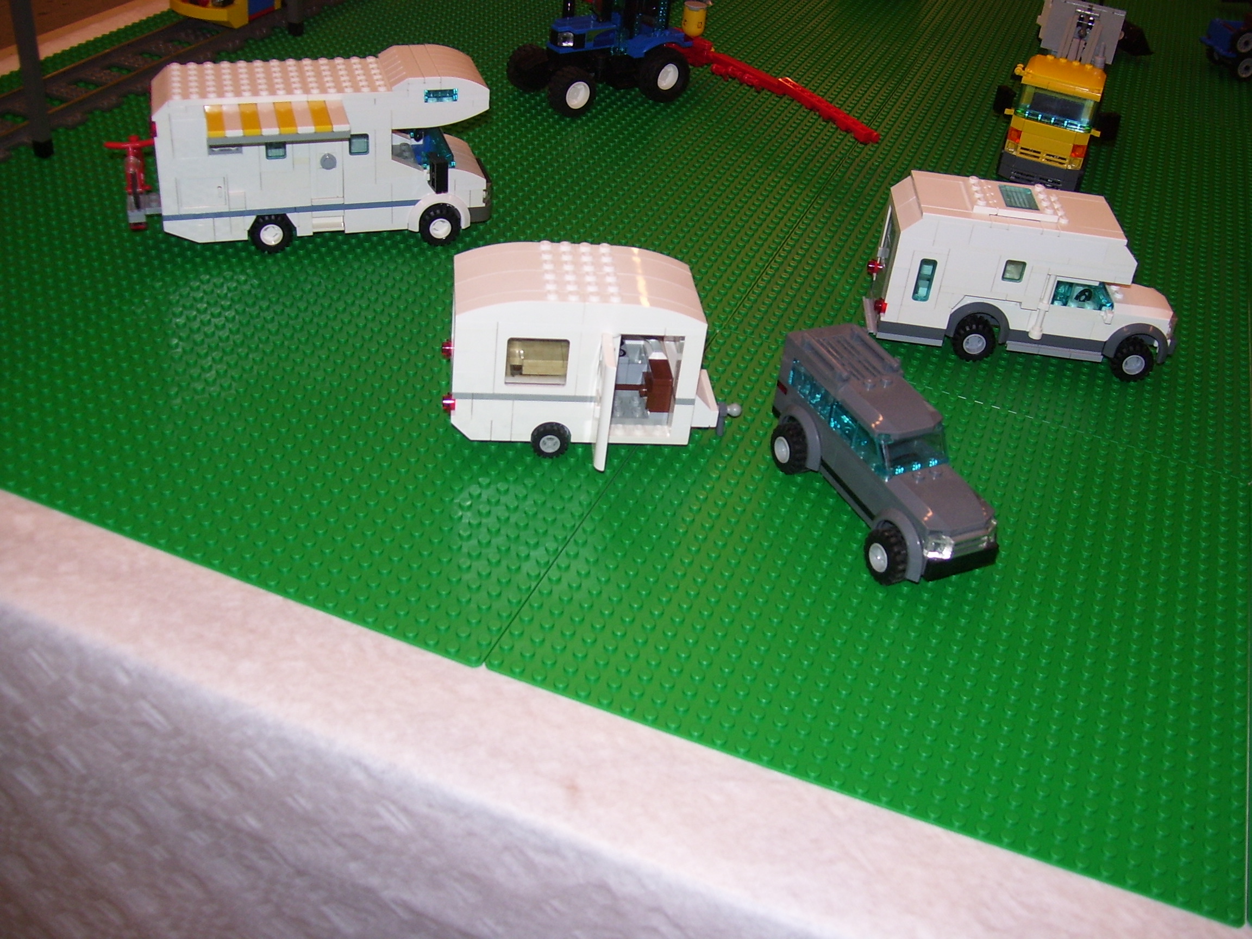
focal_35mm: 36
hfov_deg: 51.4
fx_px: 1302
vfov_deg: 39.7
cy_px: 470
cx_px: 626
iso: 80
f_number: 2.7
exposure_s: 1/60
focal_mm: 6
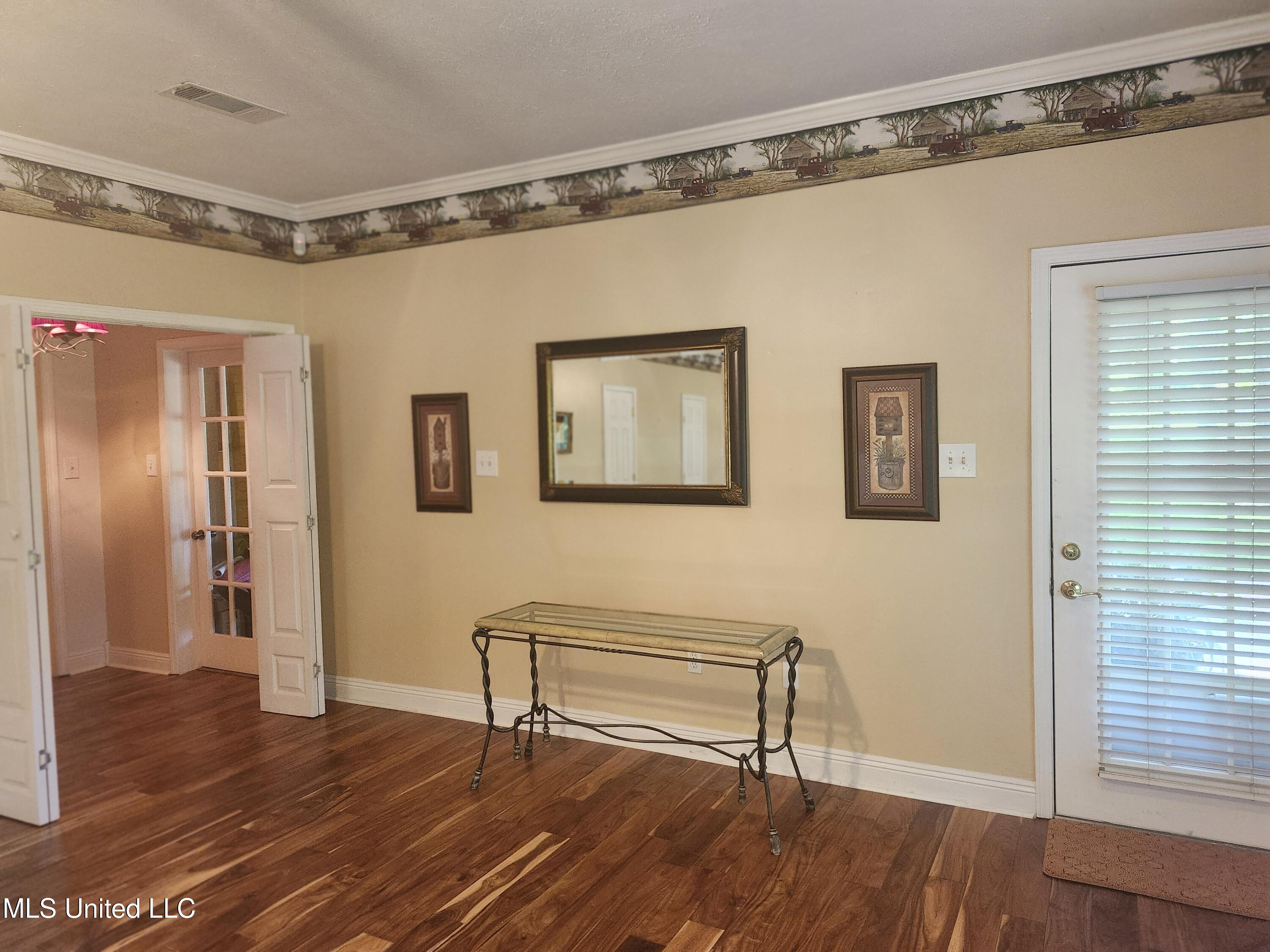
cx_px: 635
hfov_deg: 73.9
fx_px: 844
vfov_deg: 58.9
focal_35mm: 23
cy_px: 476
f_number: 1.8
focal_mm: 5.54
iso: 800
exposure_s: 1/120
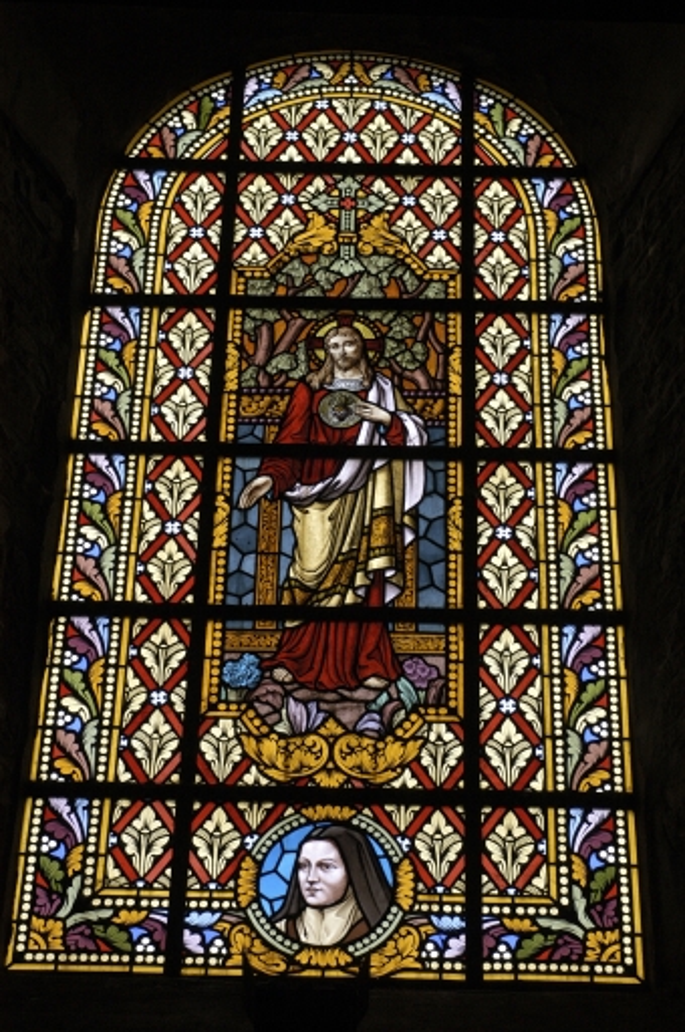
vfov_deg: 27.0
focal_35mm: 75
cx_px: 342
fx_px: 2146
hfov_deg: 18.1
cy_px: 516
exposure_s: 1/160
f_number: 6.3
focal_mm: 50
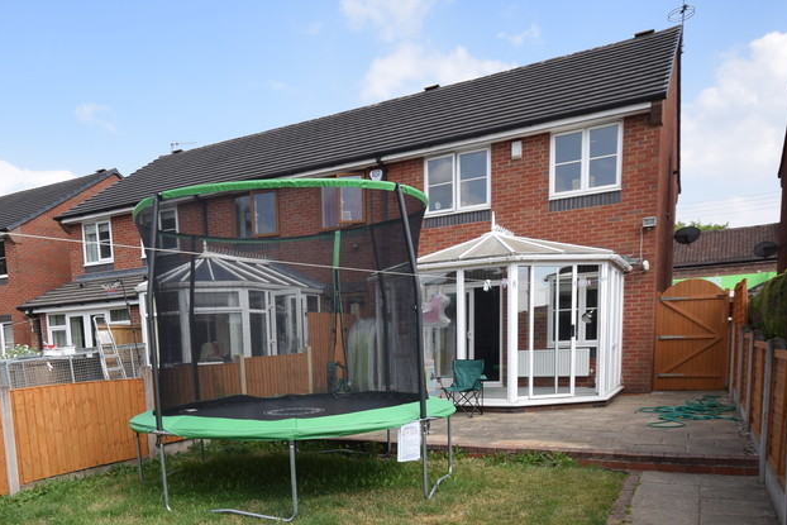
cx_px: 299
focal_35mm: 28
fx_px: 621
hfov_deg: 63.8
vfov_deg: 43.4
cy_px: 431
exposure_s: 1/125
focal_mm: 11.5
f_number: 8
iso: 100
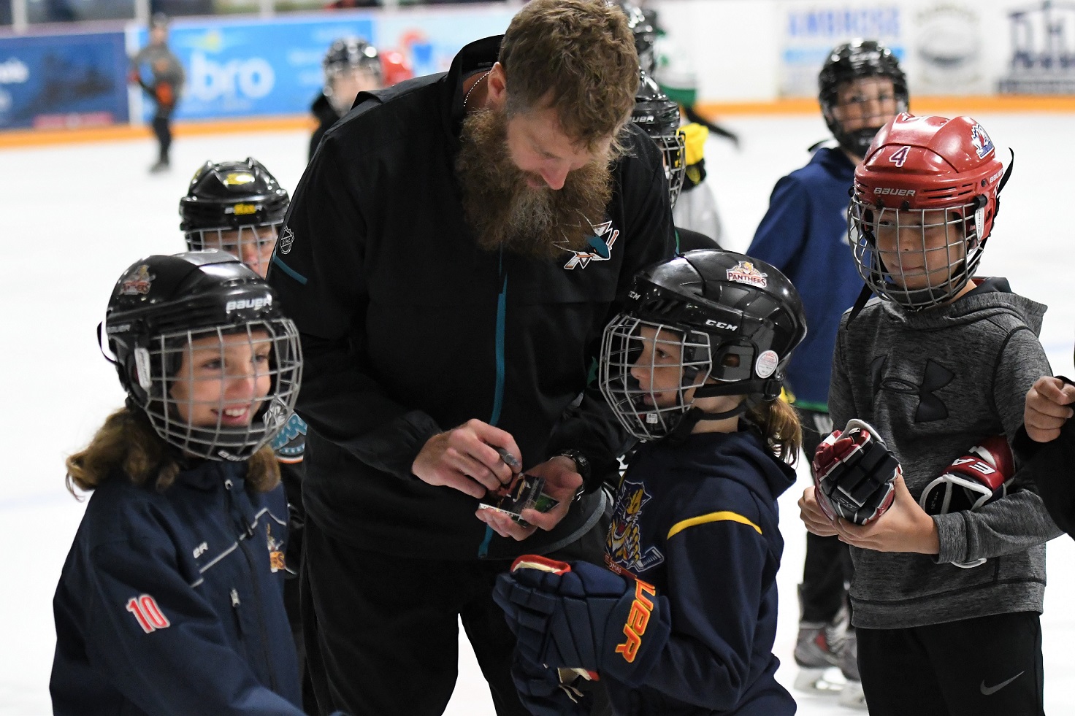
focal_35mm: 105
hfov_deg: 19.5
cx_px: 538
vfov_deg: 13.0
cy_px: 358
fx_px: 3135
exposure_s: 1/1000
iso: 6400
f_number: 2.8
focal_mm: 70
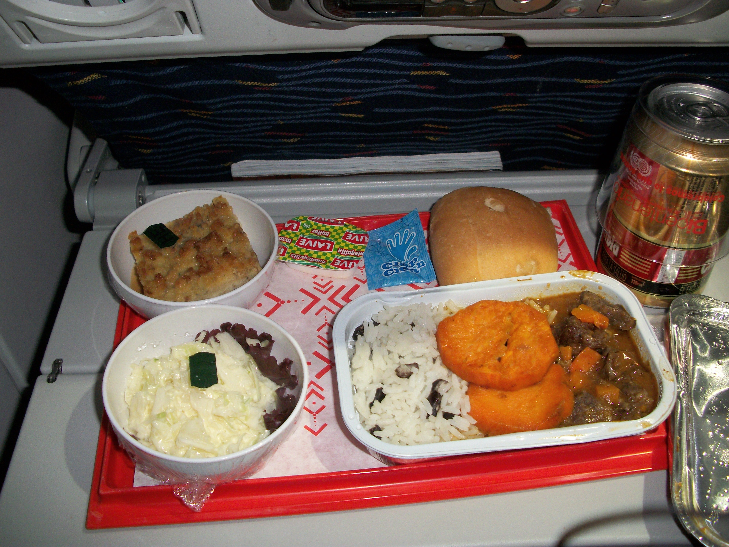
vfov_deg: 40.7
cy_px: 274
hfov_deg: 52.6
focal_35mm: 35
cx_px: 364
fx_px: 737
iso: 160
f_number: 3.1
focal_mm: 6.3
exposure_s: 1/30
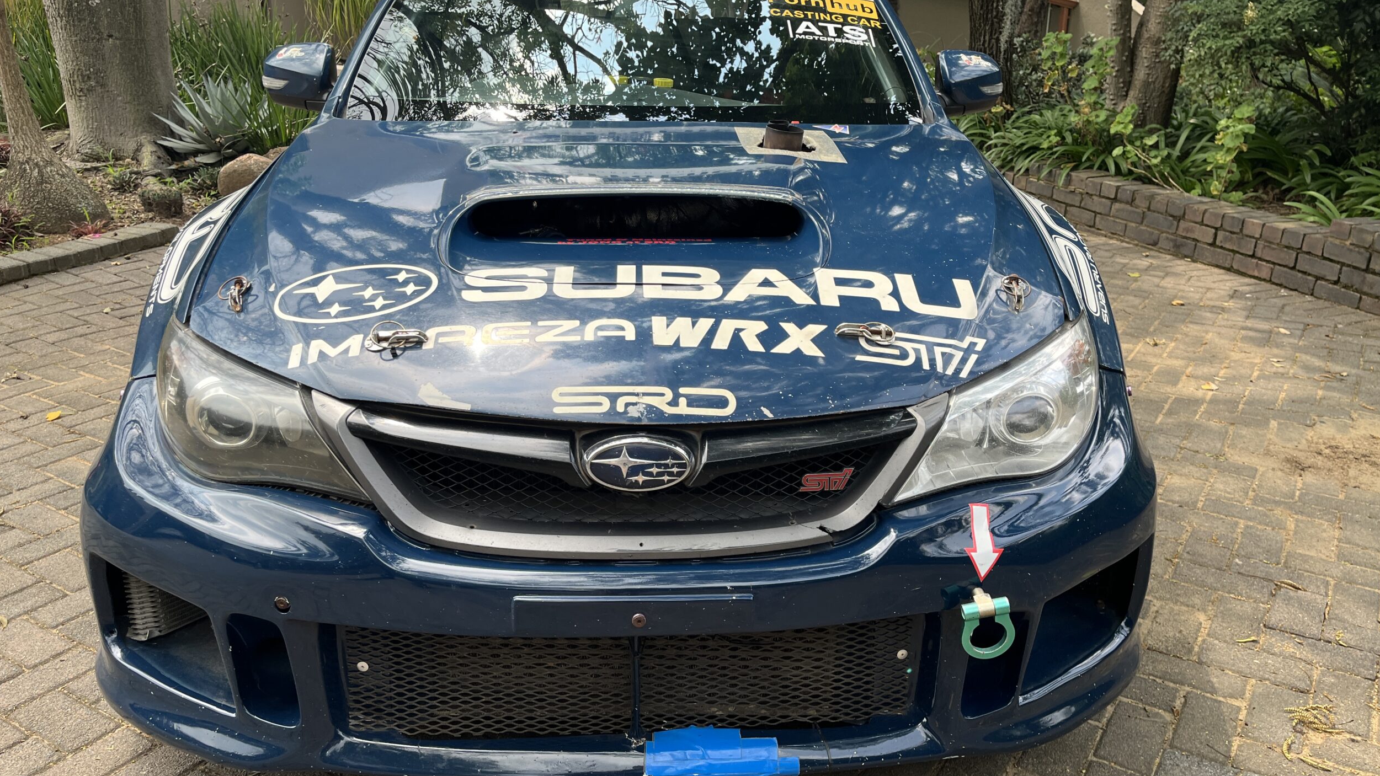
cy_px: 395
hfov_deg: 66.1
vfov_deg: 40.2
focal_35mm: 29
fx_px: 1061
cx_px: 702
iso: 50
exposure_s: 1/696
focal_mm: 5.1
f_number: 1.6
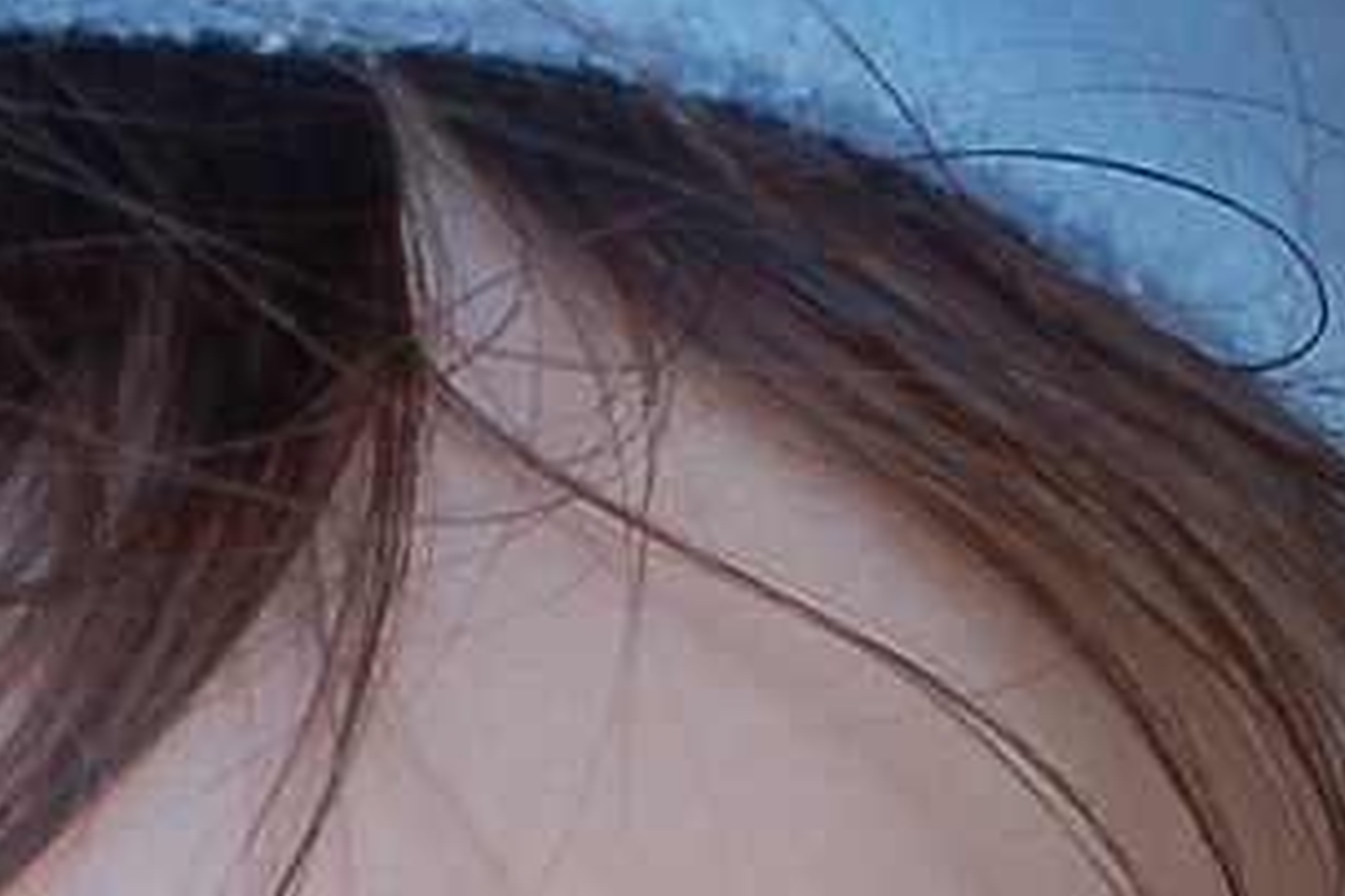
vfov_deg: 1.8
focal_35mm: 779
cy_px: 2302
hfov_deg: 2.6
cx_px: 472
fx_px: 29087
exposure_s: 1/125
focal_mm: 66
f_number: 6.3
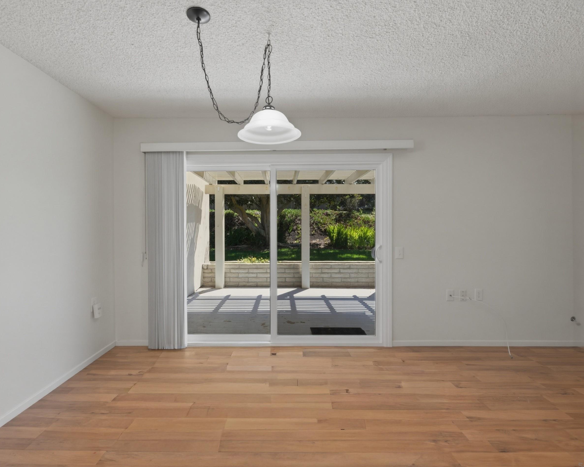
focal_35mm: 16
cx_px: 282
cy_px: 234
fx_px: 277
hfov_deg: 93.1
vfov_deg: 80.4
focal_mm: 14
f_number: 8
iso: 200
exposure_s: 1/60
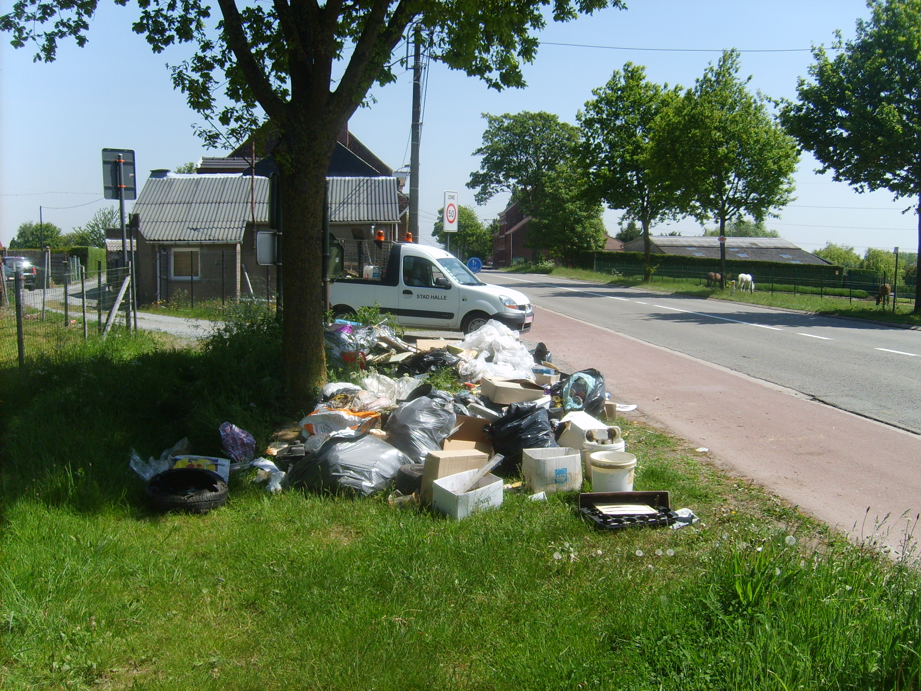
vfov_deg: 40.7
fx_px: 931
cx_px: 460
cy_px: 346
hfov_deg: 52.6
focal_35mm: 35
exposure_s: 1/1000
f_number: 2.8
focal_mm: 5.8
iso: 50
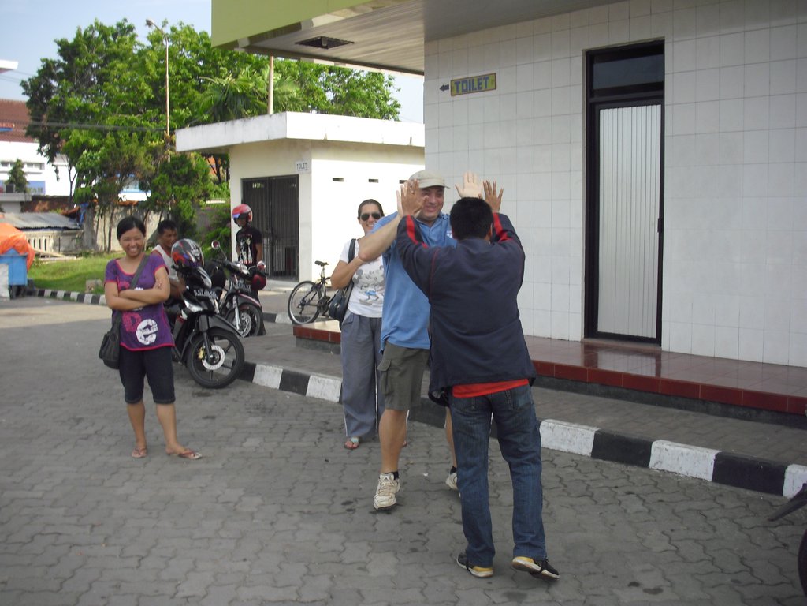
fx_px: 886
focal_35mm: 38
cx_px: 404
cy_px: 303
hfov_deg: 49.0
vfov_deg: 37.7
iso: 100
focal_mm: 6.2
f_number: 8
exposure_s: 1/100
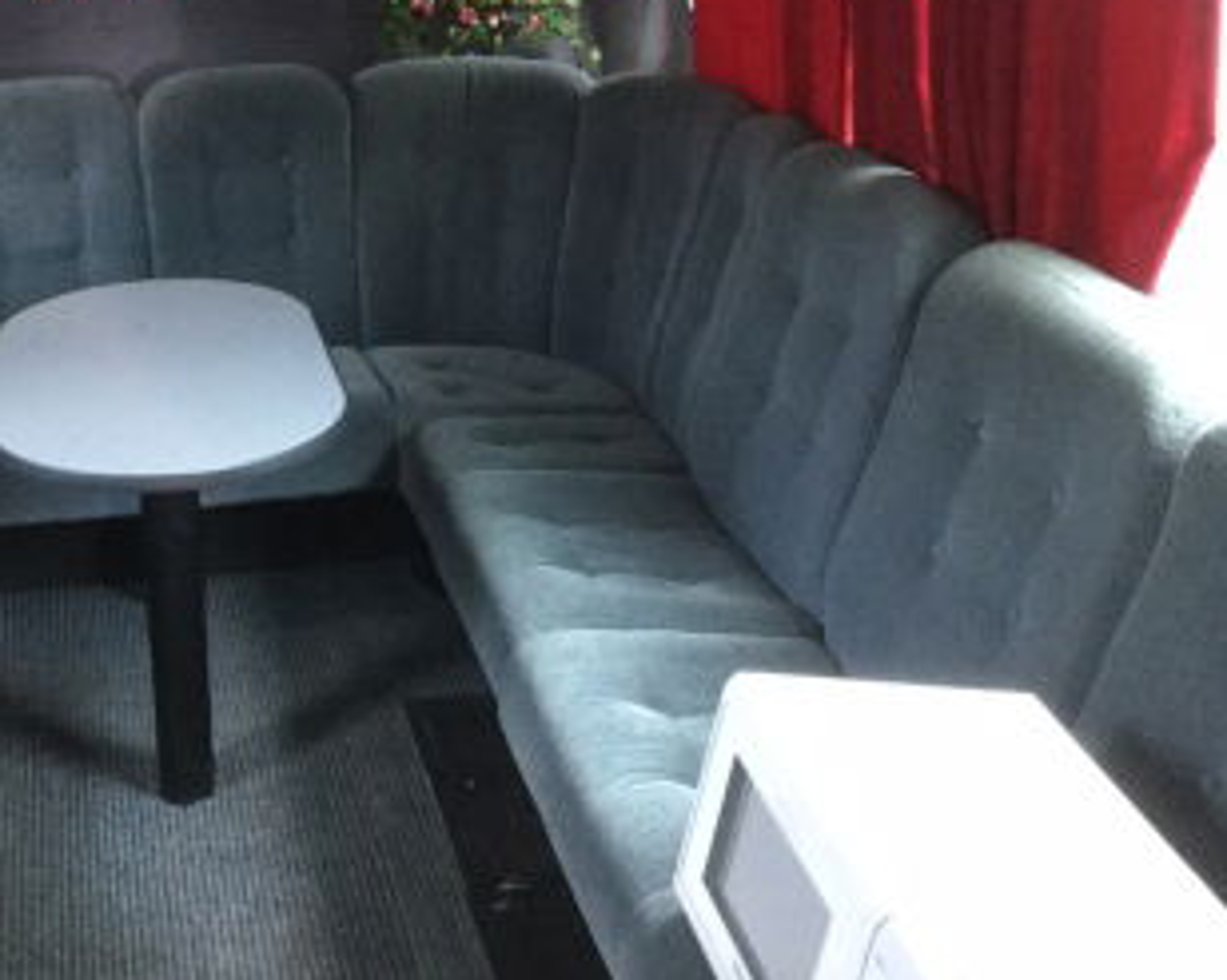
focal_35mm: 49
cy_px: 368
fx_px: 1778
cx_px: 287
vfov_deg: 30.7
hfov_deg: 37.0
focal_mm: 3.3
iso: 200
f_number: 2.4
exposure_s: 1/25
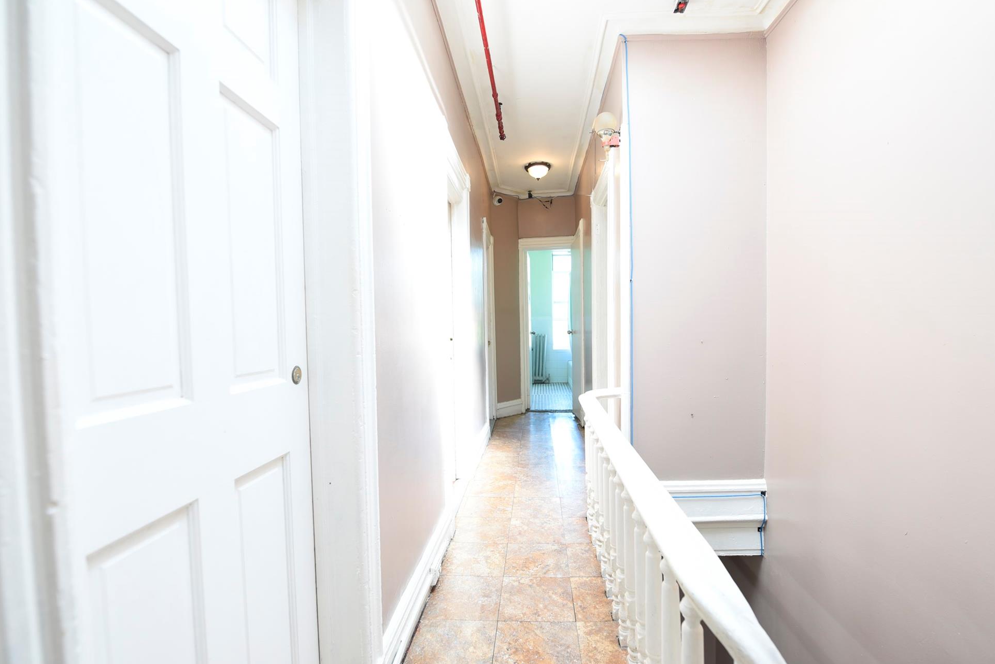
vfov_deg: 73.8
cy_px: 343
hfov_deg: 96.7
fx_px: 442
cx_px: 513
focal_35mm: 16
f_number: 3.5
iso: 200
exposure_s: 1/20
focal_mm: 15
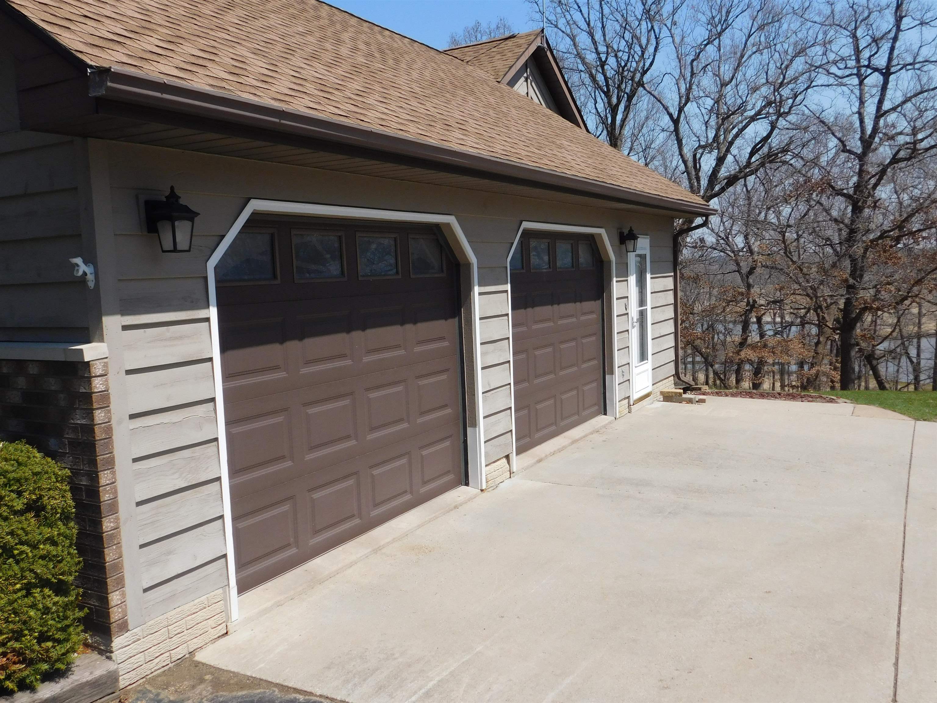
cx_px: 468
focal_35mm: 30
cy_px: 352
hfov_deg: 60.0
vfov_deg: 46.8
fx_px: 812
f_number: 6.4
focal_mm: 5.3
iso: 125
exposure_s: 1/500
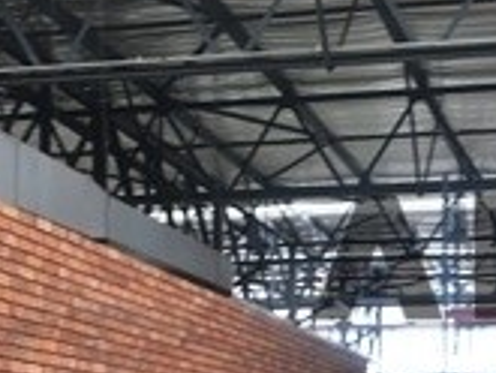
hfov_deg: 22.2
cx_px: 246
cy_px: 423
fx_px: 1262
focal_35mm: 88
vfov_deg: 16.3
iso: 32
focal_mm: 4.15
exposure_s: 1/33
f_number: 2.2
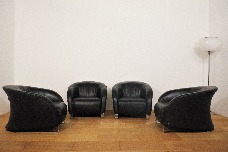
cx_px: 114
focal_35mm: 31
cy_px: 76
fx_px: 196
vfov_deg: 42.3
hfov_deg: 60.3
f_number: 8
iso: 3200
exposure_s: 1/100
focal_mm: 21.25
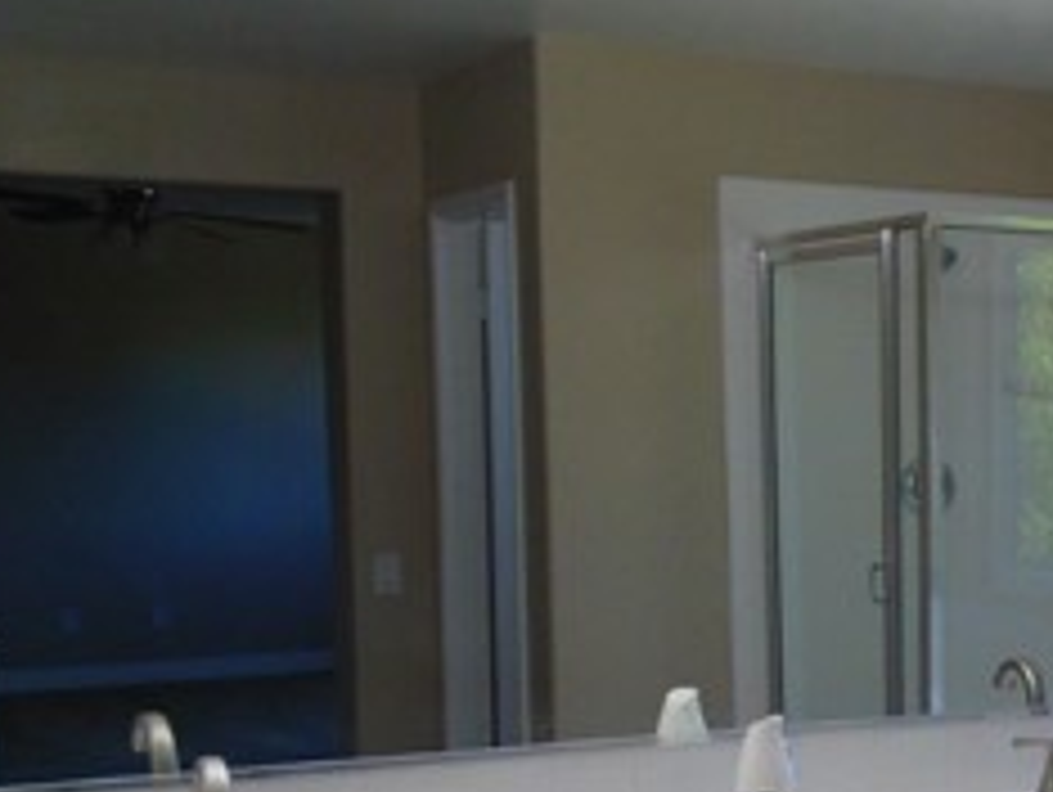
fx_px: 2162
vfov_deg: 20.4
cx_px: 1305
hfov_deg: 24.5
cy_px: 680
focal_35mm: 71
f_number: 3.2
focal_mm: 4.6
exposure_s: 1/100
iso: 100
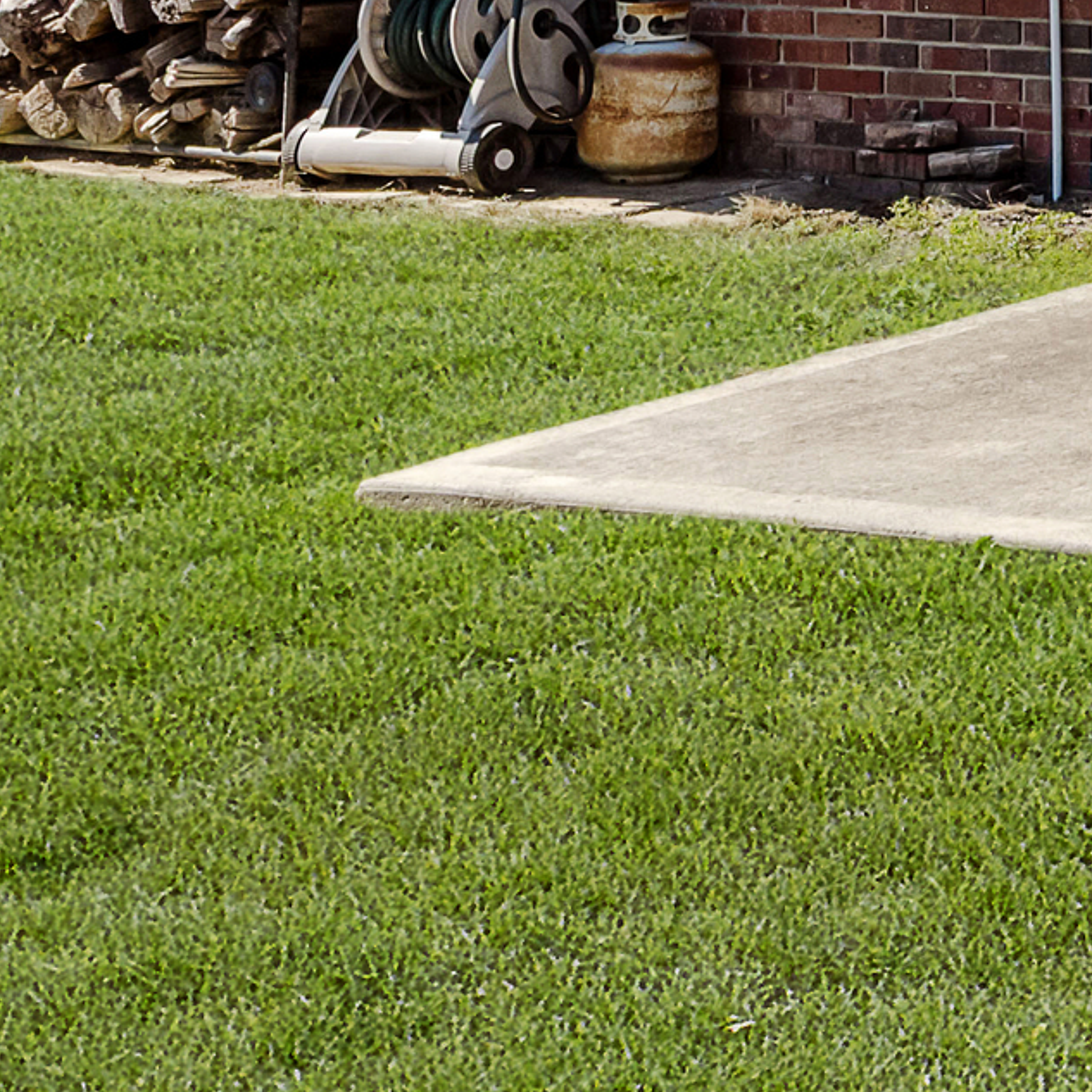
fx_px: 3533
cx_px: 2638
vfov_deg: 16.3
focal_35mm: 99
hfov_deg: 13.1
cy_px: -477
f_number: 5.6
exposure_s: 1/2500
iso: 320
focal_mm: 24
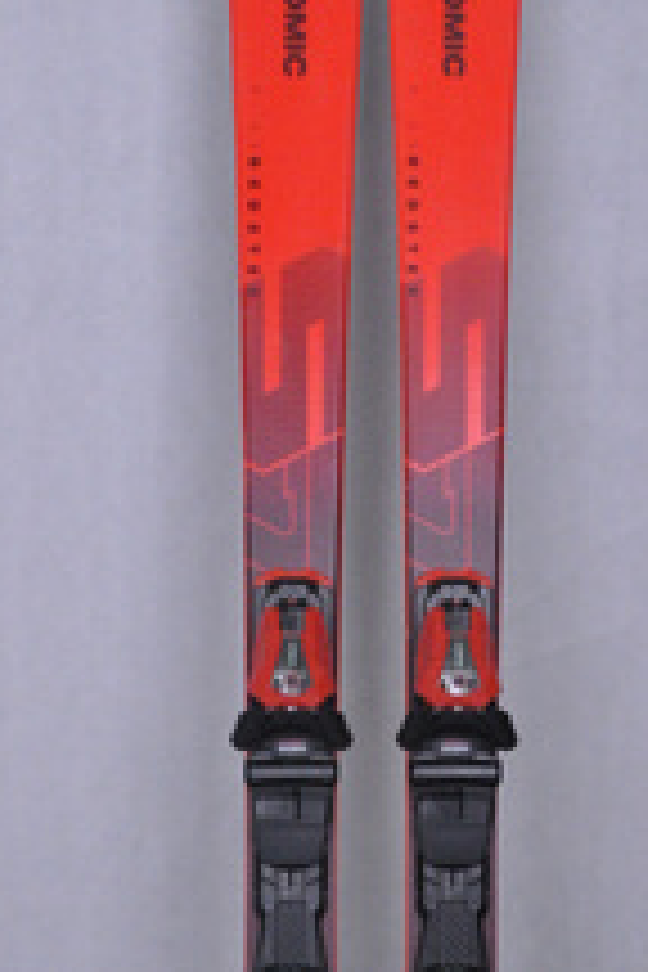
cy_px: 756
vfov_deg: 26.6
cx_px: 362
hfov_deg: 18.2
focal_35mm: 75
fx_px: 2025
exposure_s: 1/125
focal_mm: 24
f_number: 9.5
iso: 3200
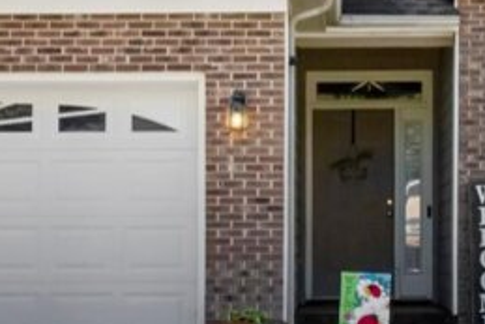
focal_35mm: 111
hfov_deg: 18.4
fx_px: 1496
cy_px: 7
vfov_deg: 12.2
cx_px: 307
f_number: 9
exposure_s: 1/1250
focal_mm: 24
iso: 2500
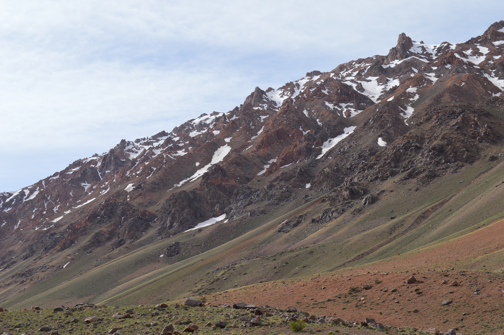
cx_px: 252
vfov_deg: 20.6
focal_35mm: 66
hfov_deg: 30.5
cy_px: 168
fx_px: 923
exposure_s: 1/250
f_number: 8
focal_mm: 44
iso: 100
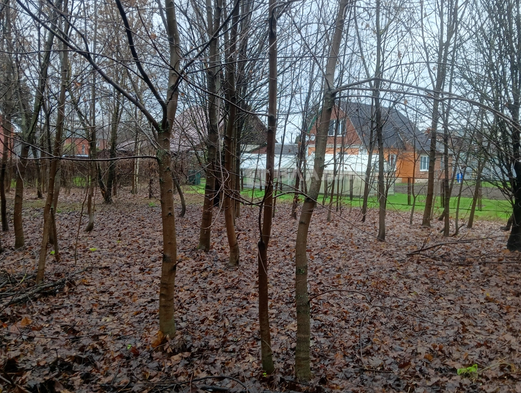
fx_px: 527
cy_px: 172
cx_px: 305
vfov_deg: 40.7
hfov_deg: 52.3
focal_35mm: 35
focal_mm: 4.05
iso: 400
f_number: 1.8
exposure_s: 1/100
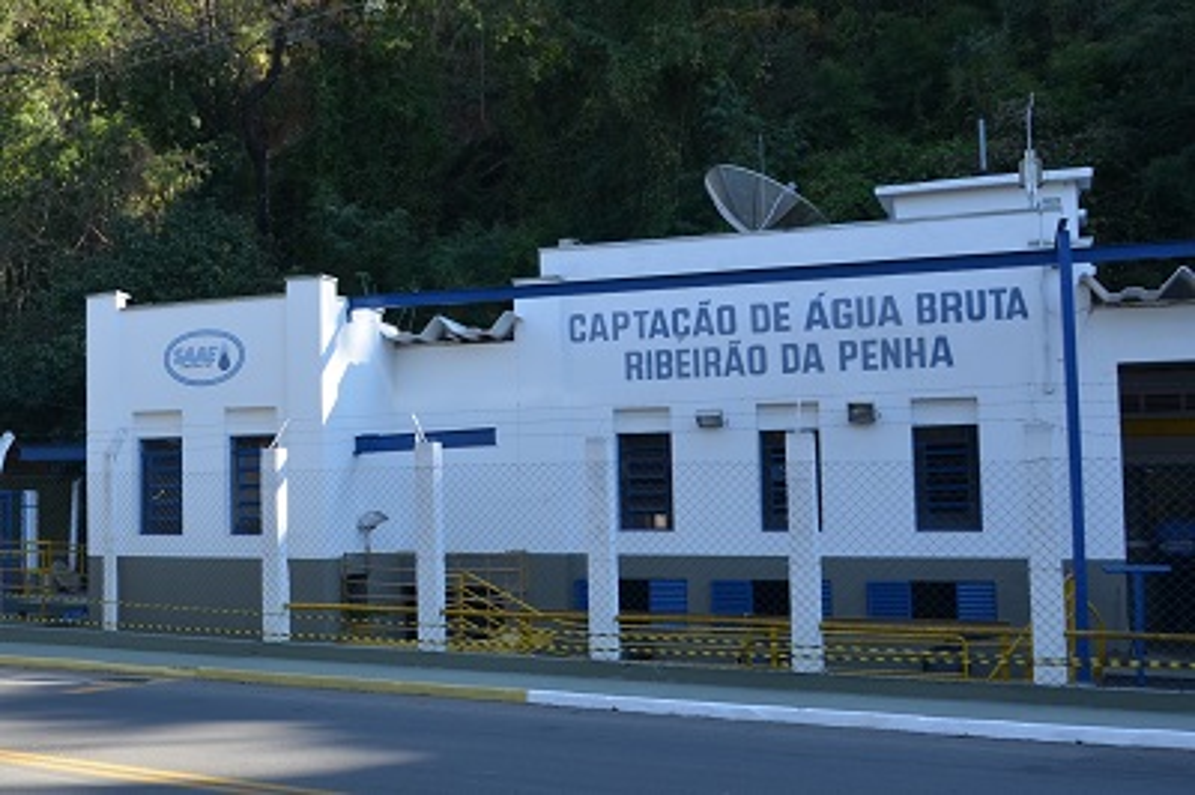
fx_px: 895
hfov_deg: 67.4
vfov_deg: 47.9
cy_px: 398
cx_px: 598
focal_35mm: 27
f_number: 6.3
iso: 200
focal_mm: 18
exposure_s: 1/160
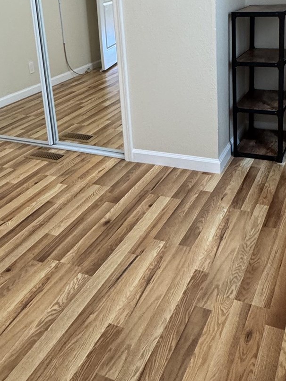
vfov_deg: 45.0
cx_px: 151
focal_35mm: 40
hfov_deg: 36.0
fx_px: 440
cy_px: 91
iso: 250
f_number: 2.2
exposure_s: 1/100
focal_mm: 2.22
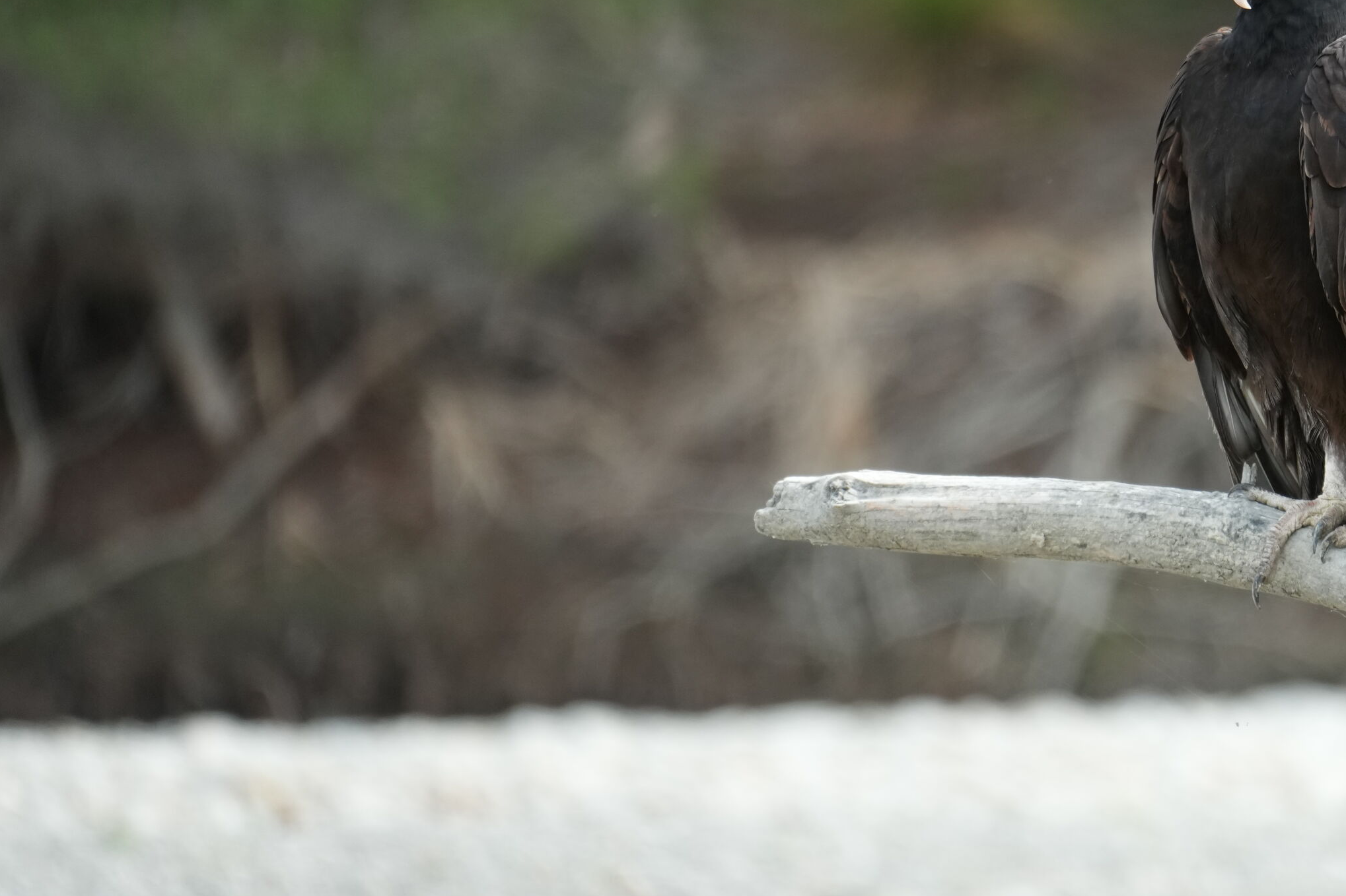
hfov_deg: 3.2
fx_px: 23774
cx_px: 1349
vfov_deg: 2.2
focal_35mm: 636
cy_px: 139
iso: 800
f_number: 7.1
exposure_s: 1/500
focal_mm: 300
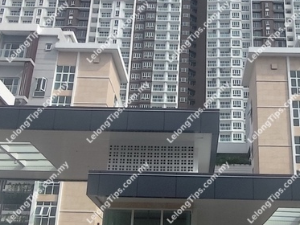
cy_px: 49
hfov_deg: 35.4
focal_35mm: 54
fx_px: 468
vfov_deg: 26.6
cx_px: 182
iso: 50
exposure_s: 1/2026
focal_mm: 1.65
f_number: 2.2
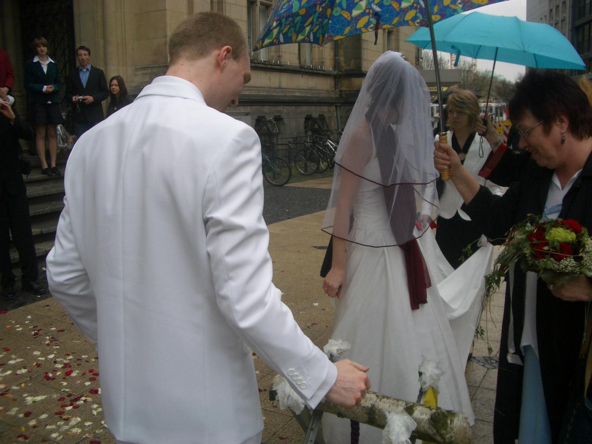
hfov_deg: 52.6
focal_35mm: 35
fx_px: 599
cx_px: 296
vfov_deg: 40.7
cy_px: 222
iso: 50
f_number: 2.6
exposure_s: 1/250
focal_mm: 5.8
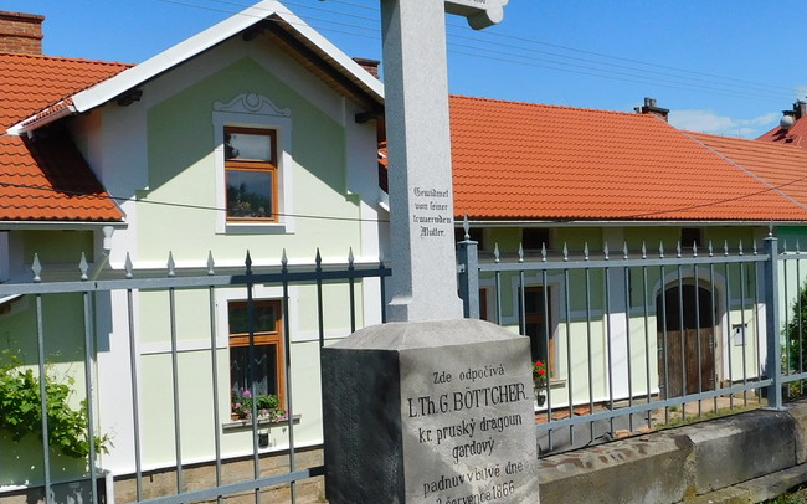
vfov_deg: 28.6
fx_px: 990
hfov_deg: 44.4
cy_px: 279
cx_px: 410
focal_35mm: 45
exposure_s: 1/800
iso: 125
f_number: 6
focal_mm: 4
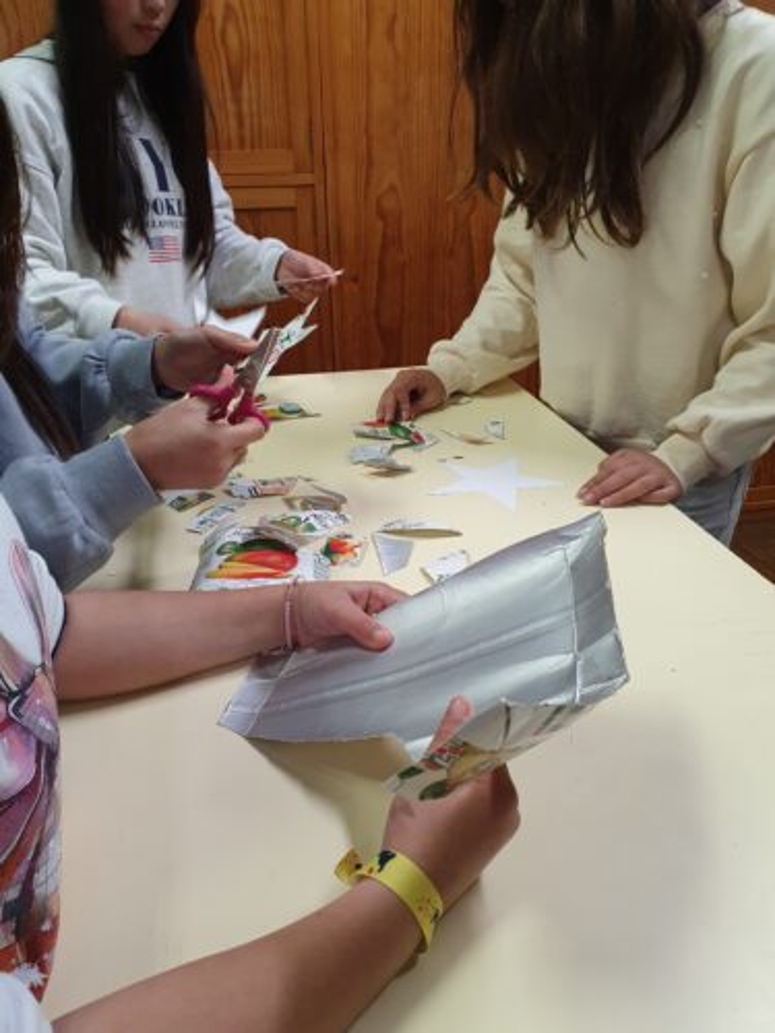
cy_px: 516
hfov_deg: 53.1
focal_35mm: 26
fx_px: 776
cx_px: 388
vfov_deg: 67.3
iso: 200
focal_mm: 4.32
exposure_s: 1/50
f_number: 2.4
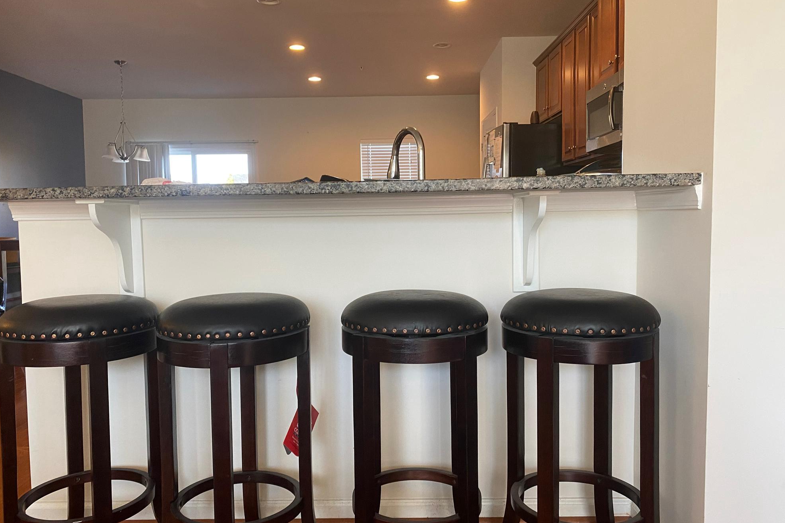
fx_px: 611
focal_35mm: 28
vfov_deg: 46.4
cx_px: 388
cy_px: 256
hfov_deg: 65.5
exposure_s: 1/60
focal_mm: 4.25
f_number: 1.8
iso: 100
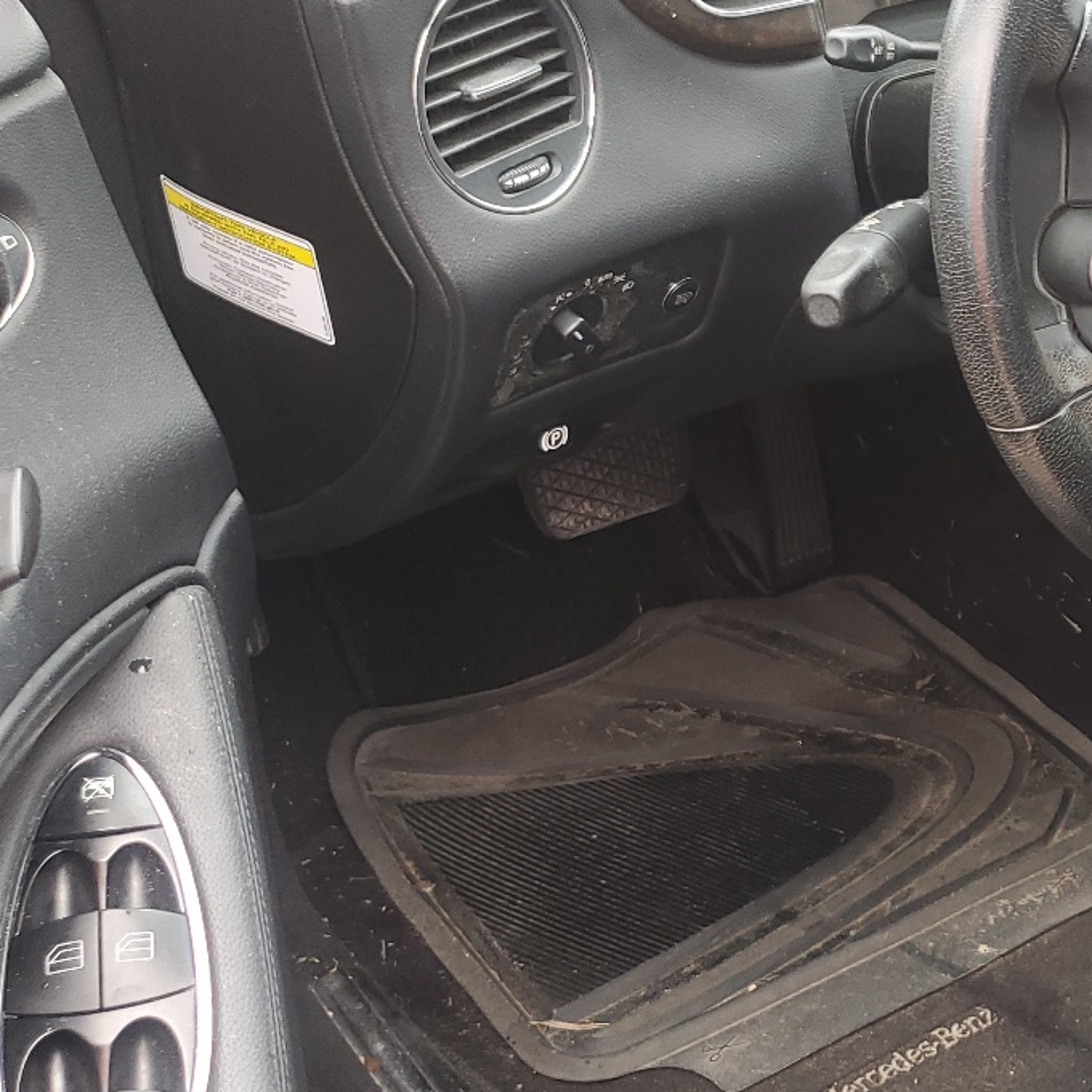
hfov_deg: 28.7
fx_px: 1927
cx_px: 1206
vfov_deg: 31.6
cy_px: 520
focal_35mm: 54
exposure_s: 1/100
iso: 55
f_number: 1.5
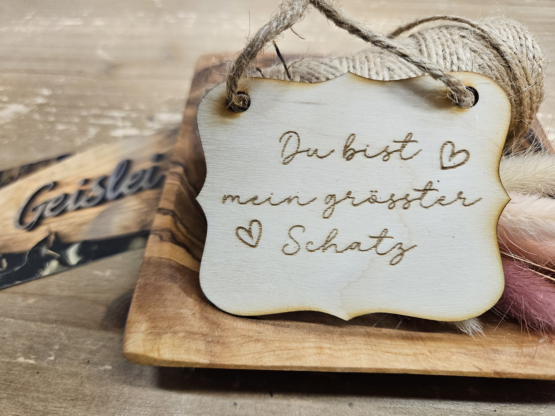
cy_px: 208
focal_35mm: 23
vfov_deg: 58.9
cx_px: 278
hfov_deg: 73.9
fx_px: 369
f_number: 1.8
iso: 400
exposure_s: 1/100
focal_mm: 5.4
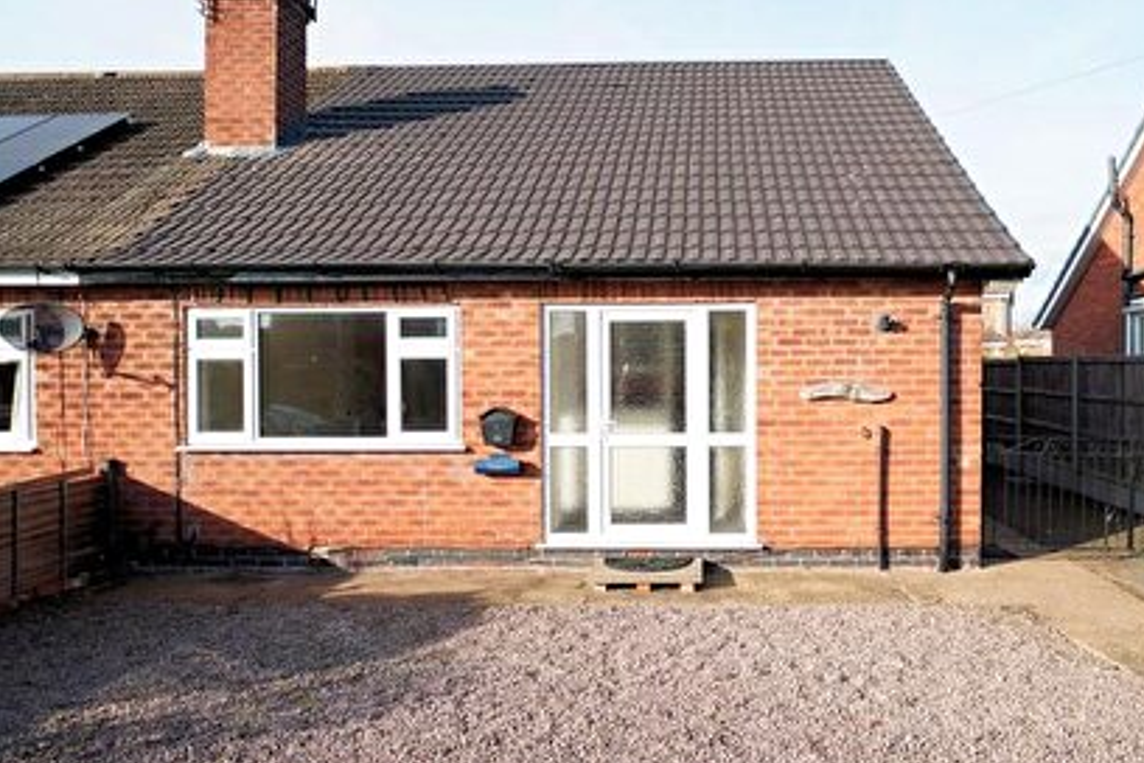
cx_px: 704
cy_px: 374
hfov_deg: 72.7
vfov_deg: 53.1
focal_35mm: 24
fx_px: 763
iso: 100
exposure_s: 1/800
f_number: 2.8
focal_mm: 14
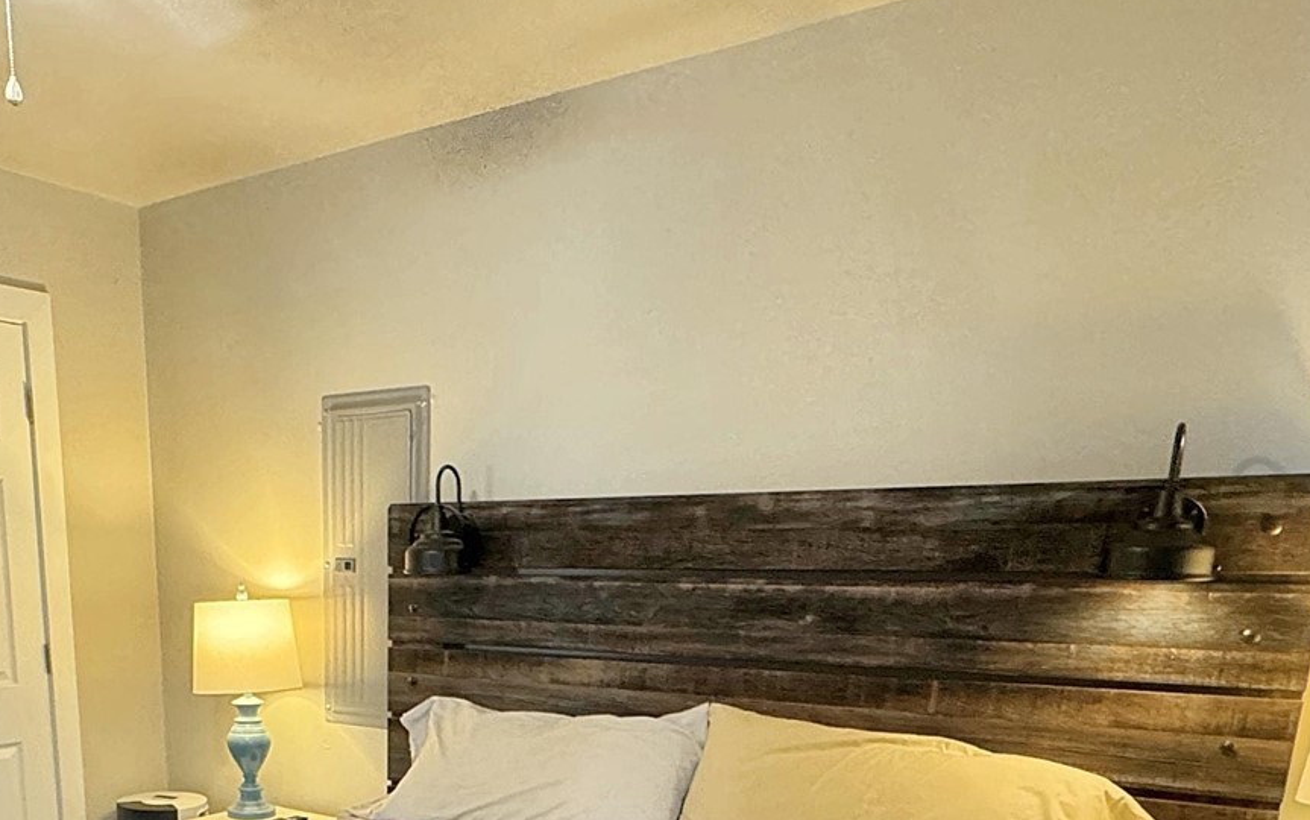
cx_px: 378
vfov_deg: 33.8
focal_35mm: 33
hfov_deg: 56.1
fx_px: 1179
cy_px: 881
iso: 640
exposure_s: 1/60
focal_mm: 2.2
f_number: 2.2
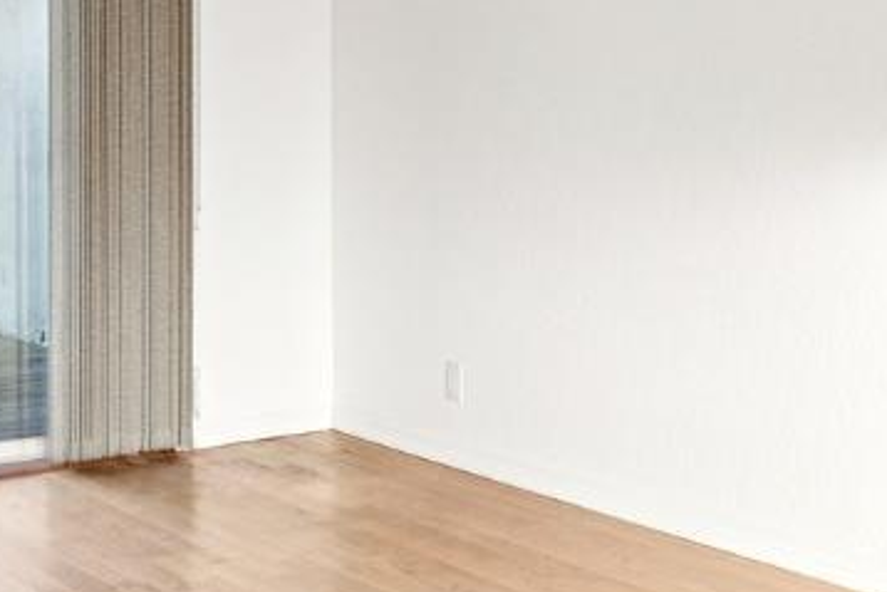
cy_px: 81
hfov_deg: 29.9
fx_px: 1651
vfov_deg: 20.0
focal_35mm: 67
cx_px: 572
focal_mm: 16
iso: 400
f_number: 8
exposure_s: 1/25
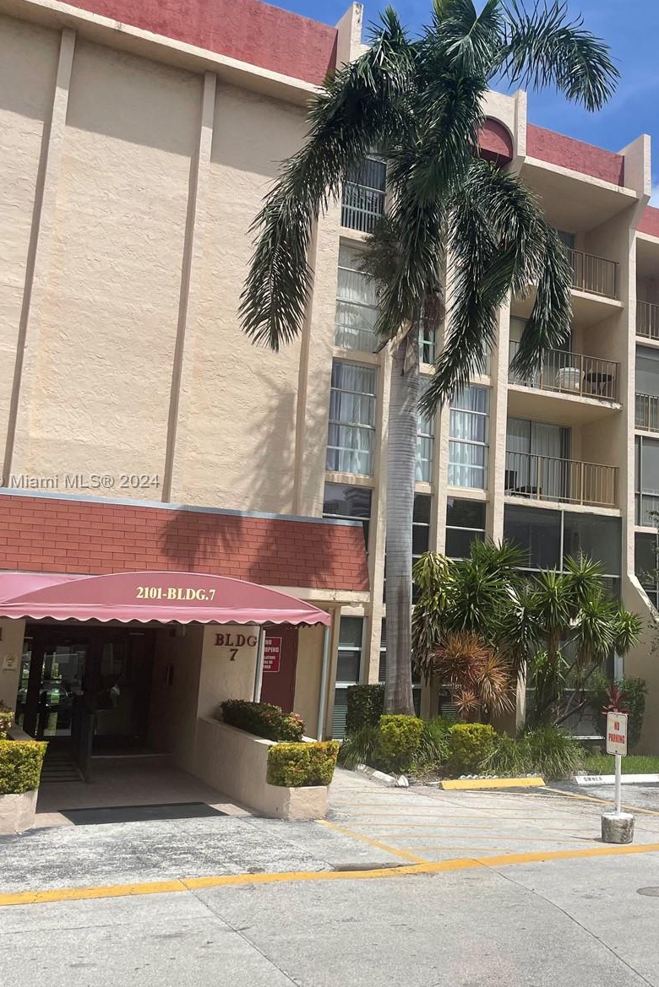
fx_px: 1015
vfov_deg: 51.9
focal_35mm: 37
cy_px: 482
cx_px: 564
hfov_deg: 34.4
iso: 32
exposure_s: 1/4464
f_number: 1.6
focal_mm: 4.2
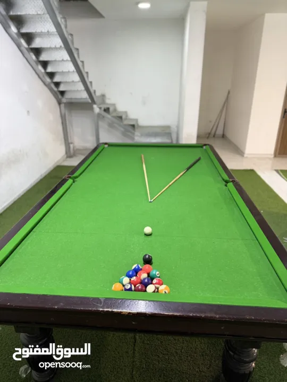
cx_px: 144
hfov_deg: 56.8
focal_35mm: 24
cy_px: 191
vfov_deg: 71.6
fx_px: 265
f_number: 1.78
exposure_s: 1/44
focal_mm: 6.76
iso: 320
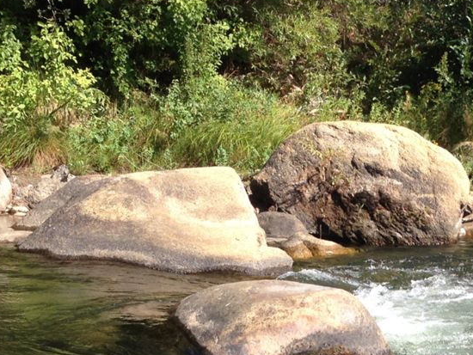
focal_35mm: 84
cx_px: 414
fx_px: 1148
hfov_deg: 22.8
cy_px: 397
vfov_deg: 17.0
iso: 50
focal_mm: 4.12
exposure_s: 1/695
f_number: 2.4
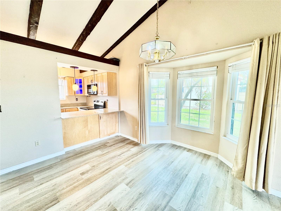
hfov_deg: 102.1
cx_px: 140
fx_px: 114
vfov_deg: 85.7
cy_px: 106
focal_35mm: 14
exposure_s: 1/120
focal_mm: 2.22
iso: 160
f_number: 2.2
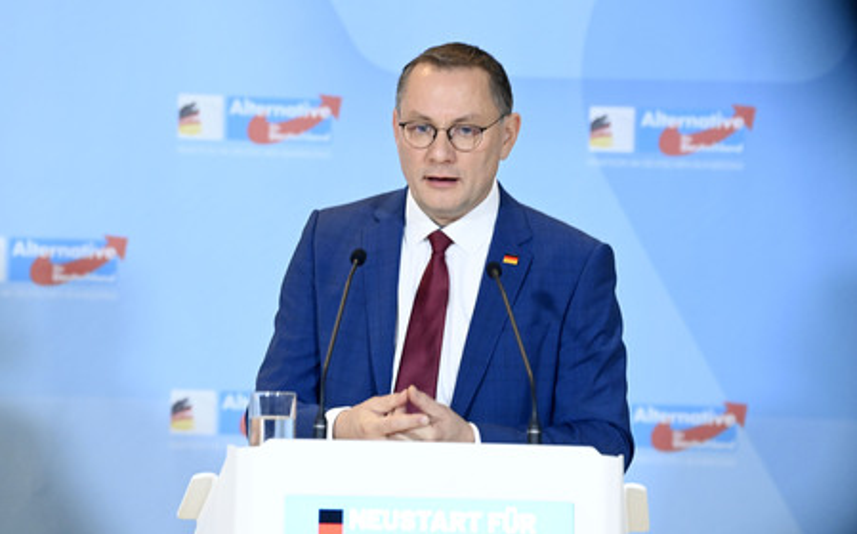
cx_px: 428
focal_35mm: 174
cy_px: 271
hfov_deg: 12.0
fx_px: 4061
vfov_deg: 7.5
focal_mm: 170
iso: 8000
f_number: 4
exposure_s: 1/400
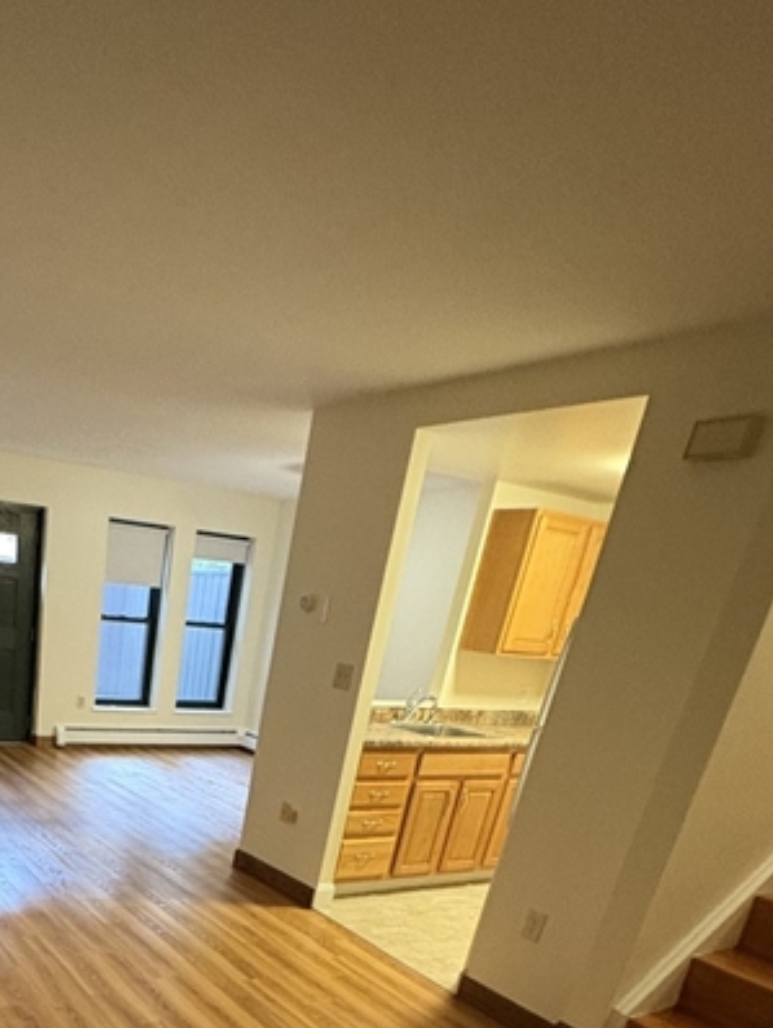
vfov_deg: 55.1
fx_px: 803
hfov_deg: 47.4
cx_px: 114
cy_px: 956
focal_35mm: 27
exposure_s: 1/40
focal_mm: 2.22
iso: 640
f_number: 2.2
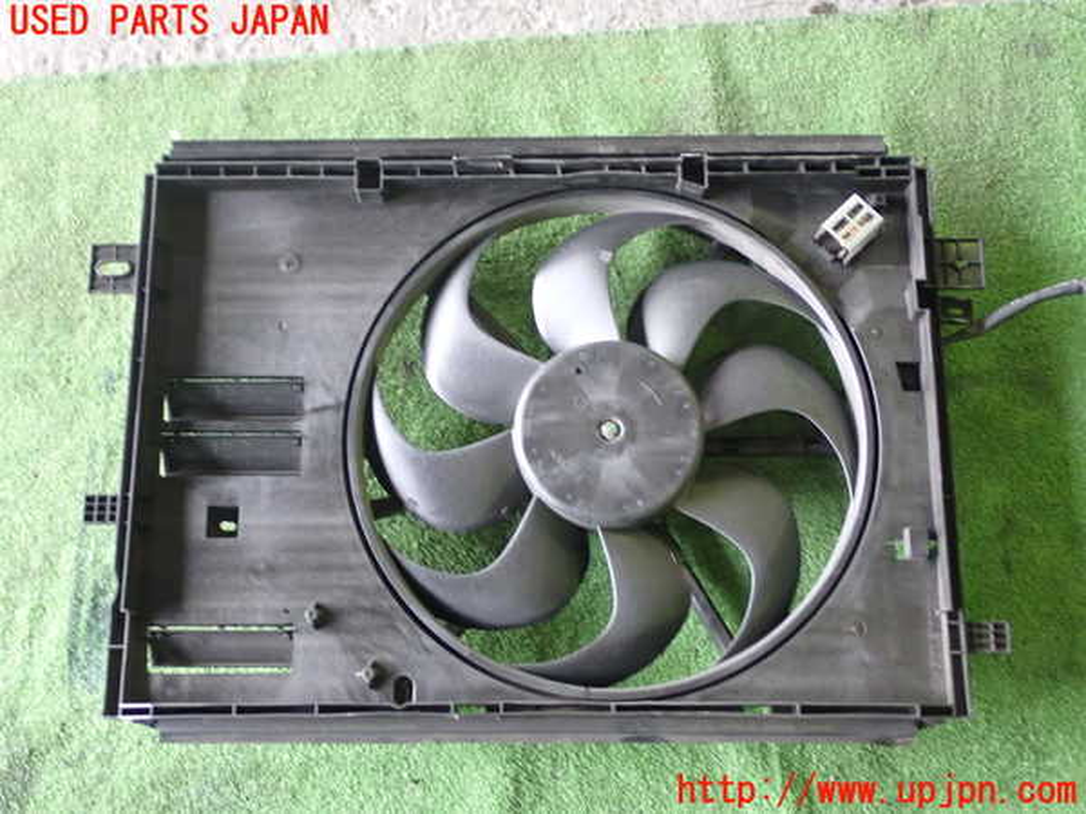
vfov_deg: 32.9
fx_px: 1380
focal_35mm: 44
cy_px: 407
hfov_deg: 42.9
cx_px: 543
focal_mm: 7.84
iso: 800
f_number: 2.9
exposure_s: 1/20
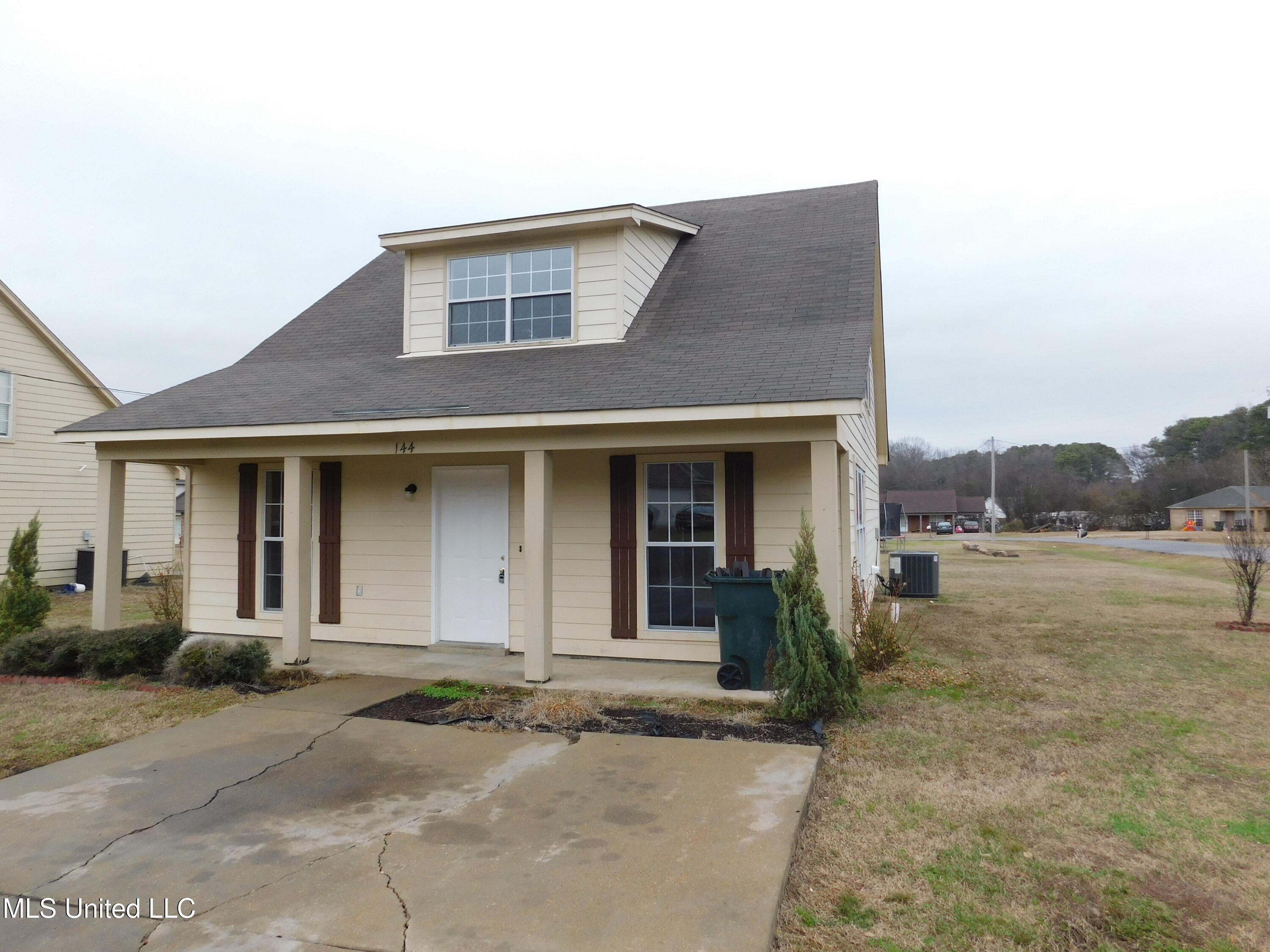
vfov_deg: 58.9
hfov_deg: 73.9
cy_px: 476
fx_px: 844
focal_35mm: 23
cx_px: 635
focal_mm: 4
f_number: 3
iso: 125
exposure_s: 1/200
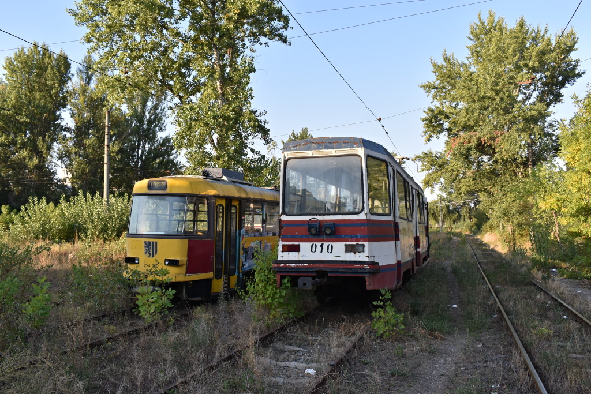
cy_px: 197
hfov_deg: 59.5
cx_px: 296
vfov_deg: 41.7
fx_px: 517
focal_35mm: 32
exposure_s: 1/250
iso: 280
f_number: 8
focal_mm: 21
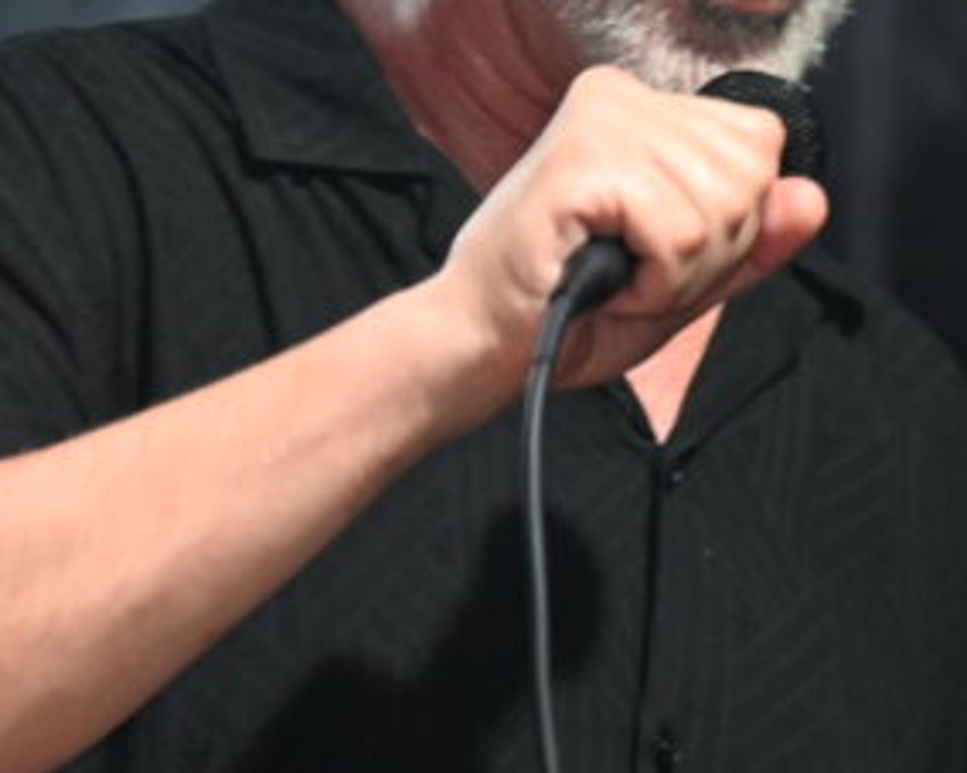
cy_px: 124
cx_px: 732
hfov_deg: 3.2
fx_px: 17423
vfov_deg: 2.5
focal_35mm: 609
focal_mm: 180
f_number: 6.3
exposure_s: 1/200
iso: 3600
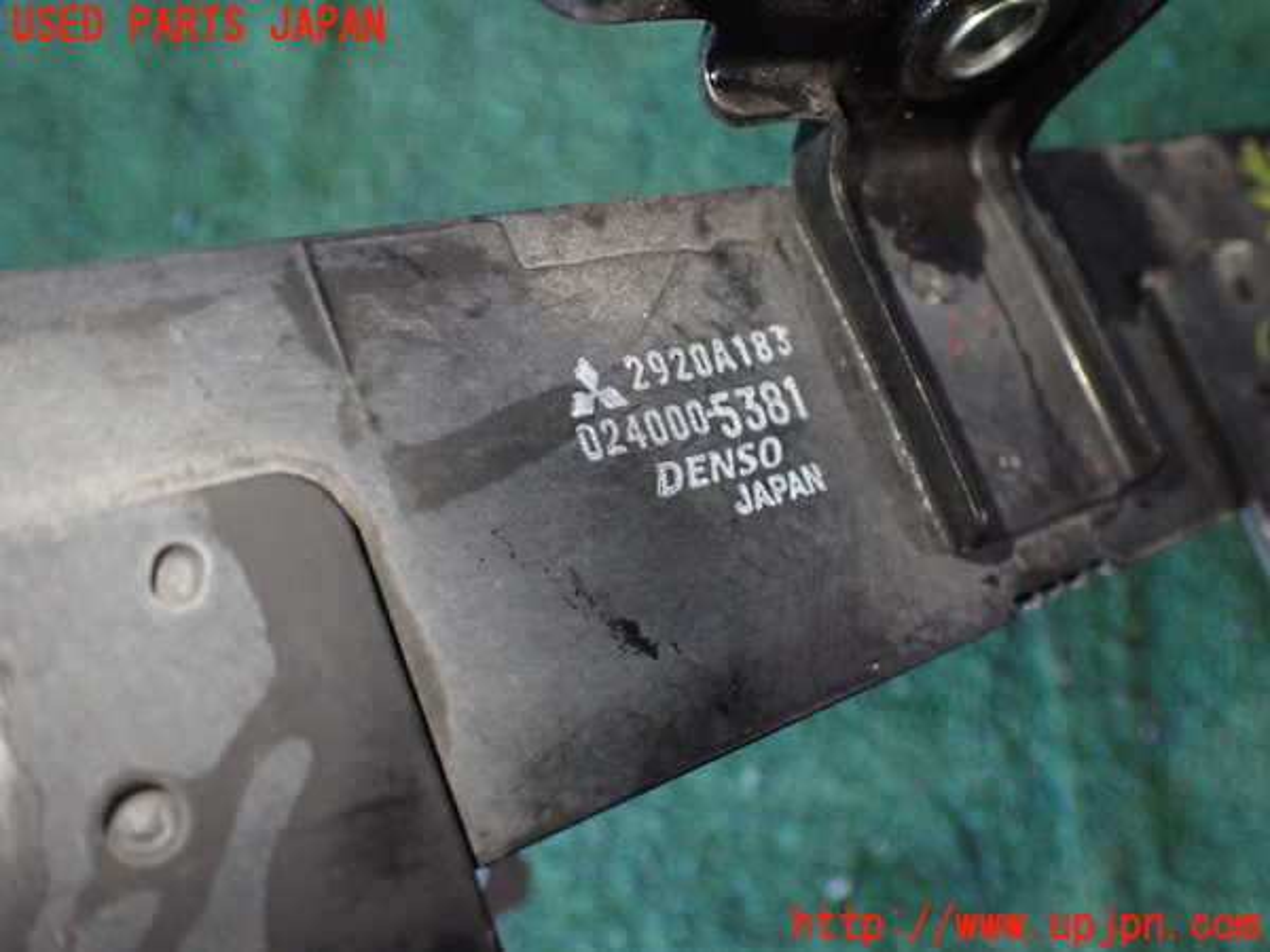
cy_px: 476
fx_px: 1101
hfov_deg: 60.0
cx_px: 635
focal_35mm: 30
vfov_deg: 46.8
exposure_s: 1/125
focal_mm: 5.4
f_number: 2.3
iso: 800
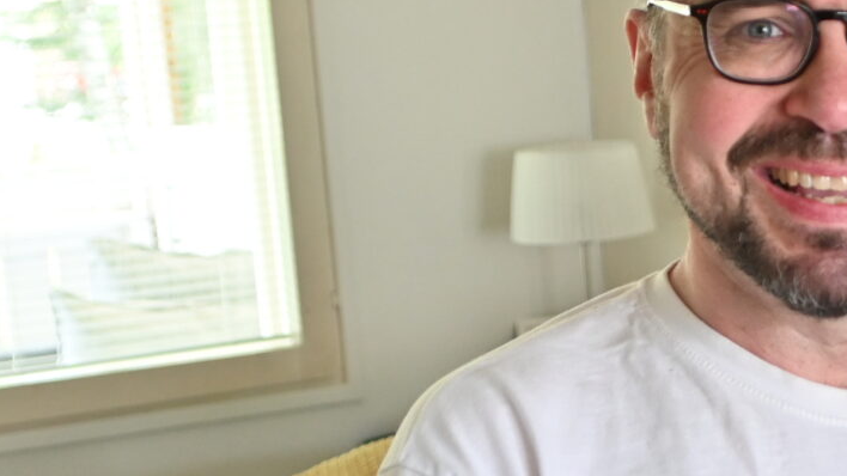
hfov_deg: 19.5
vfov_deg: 11.5
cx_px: 952
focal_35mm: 105
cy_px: 431
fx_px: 2347
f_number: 2.8
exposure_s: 1/125
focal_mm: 23
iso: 640
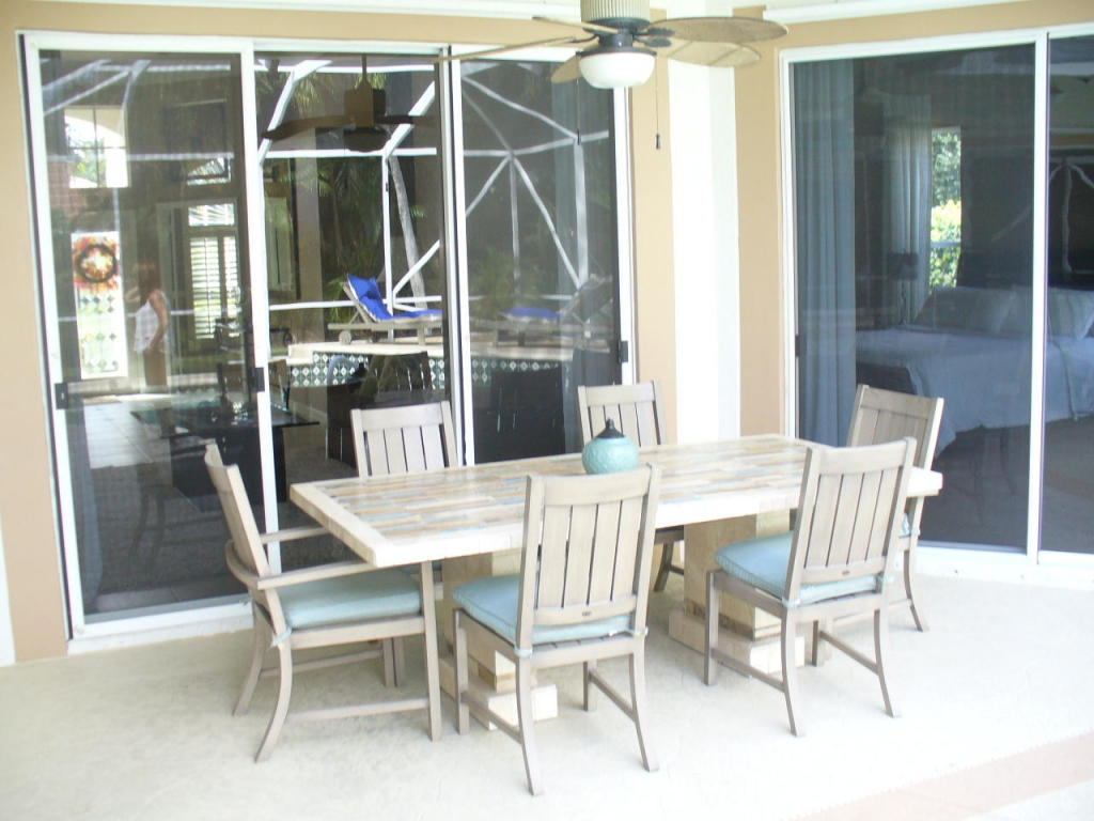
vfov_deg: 38.7
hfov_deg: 50.1
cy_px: 410
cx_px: 547
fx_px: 1169
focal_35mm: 37
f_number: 2.8
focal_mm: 6.1
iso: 100
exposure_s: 1/40
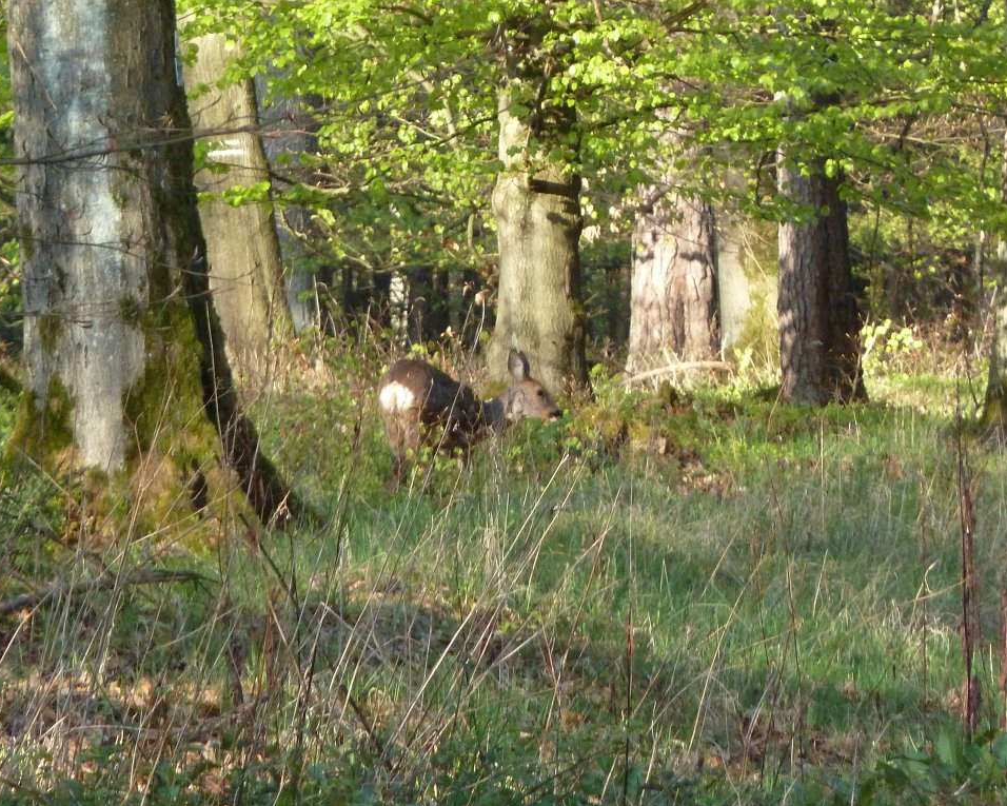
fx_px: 12429
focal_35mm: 417
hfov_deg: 4.6
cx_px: 491
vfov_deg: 3.7
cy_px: 404
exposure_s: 1/125
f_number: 4.9
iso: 400
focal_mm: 49.2
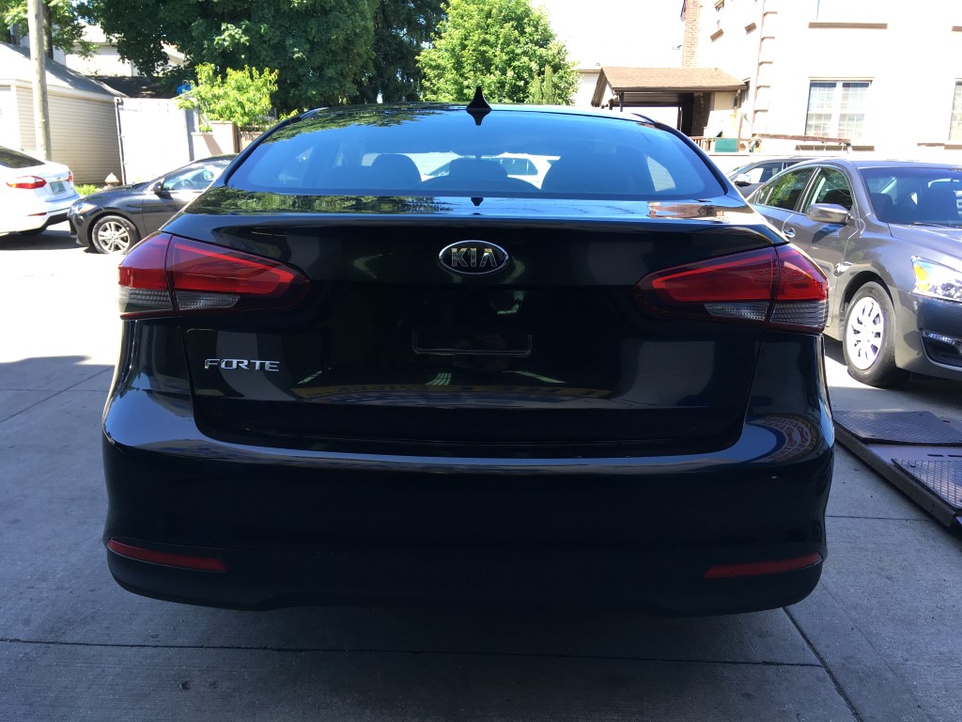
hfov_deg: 61.7
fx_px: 806
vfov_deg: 48.2
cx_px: 481
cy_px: 361
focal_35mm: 29
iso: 25
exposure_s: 1/164
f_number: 2.2
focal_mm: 4.15
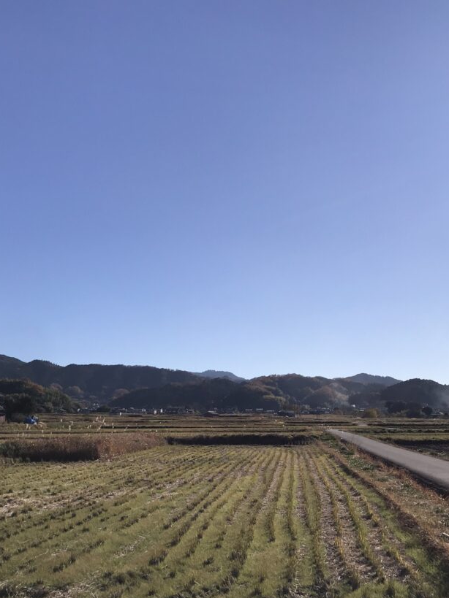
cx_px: 230
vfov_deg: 52.1
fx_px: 605
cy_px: 373
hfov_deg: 40.7
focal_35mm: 35
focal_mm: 3.99
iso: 20
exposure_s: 1/4566
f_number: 1.8
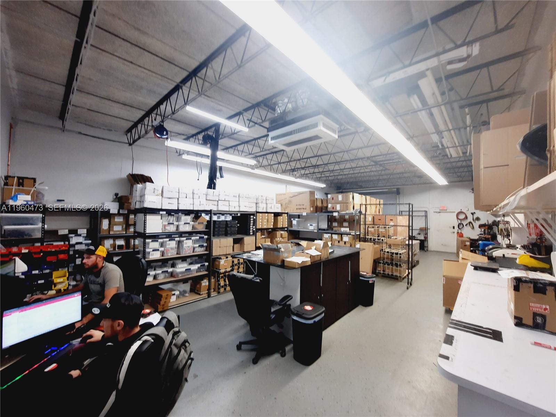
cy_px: 208
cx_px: 278
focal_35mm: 13
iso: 50
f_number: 2.2
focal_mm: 1.74
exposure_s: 1/25
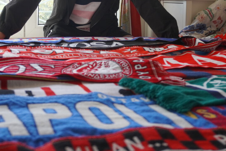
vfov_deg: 23.0
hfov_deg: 34.5
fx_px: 364
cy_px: 26
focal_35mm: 58
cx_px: 101
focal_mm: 22
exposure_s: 1/160
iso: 200
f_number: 4
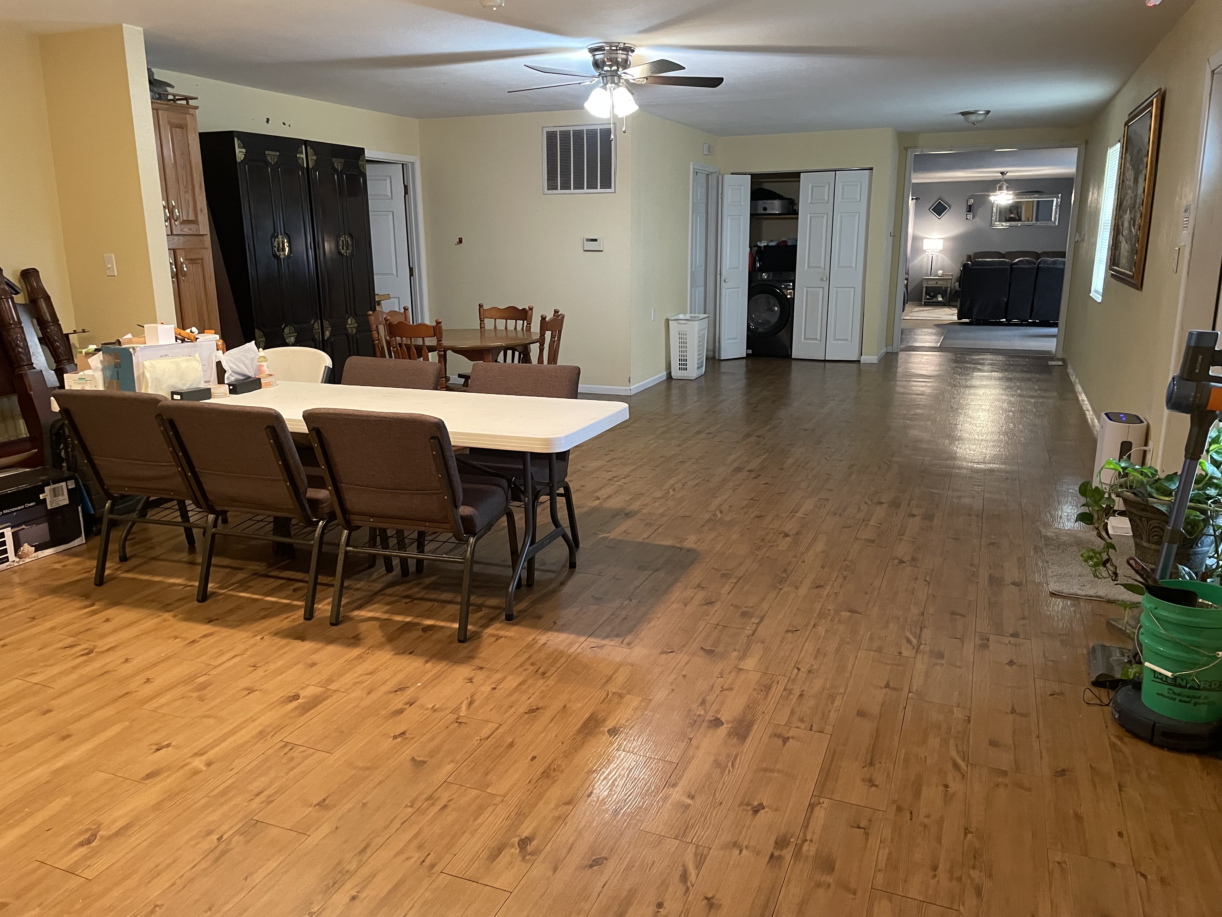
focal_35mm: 26
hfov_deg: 67.3
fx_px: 918
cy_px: 458
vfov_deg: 53.1
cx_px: 611
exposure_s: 1/40
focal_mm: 4.2
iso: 400
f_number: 1.6
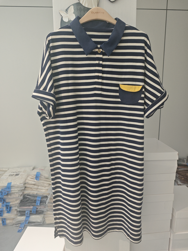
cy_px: 126
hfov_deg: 58.9
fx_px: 167
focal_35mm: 23
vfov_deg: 73.9
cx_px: 94
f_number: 1.42
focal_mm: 6.68
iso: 400
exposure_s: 1/120
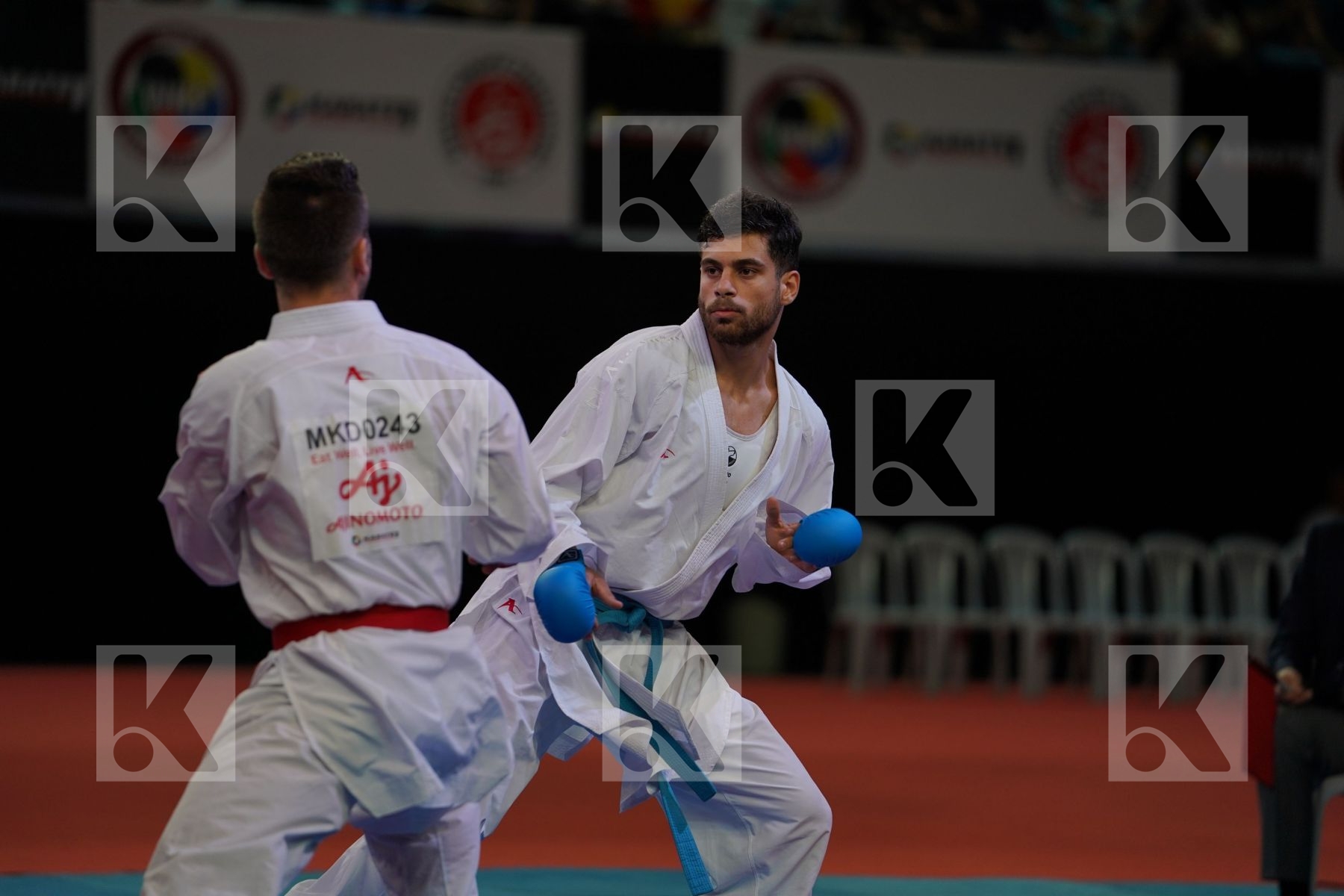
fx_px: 7466
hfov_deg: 10.3
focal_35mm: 200
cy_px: 448
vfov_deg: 6.9
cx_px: 672
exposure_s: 1/1000
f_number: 2.8
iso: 400
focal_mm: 200
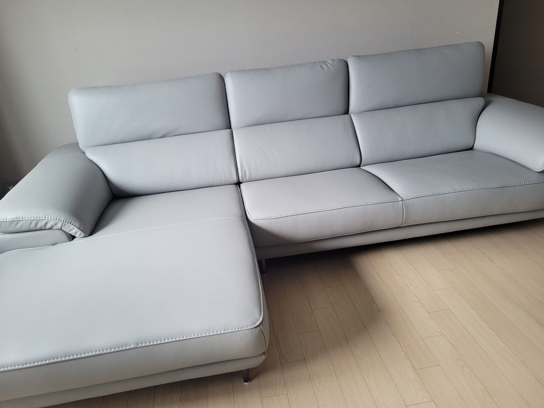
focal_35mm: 26
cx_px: 272
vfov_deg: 53.1
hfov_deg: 67.3
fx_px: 409
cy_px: 204
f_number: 1.8
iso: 200
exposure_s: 1/60
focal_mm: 5.4
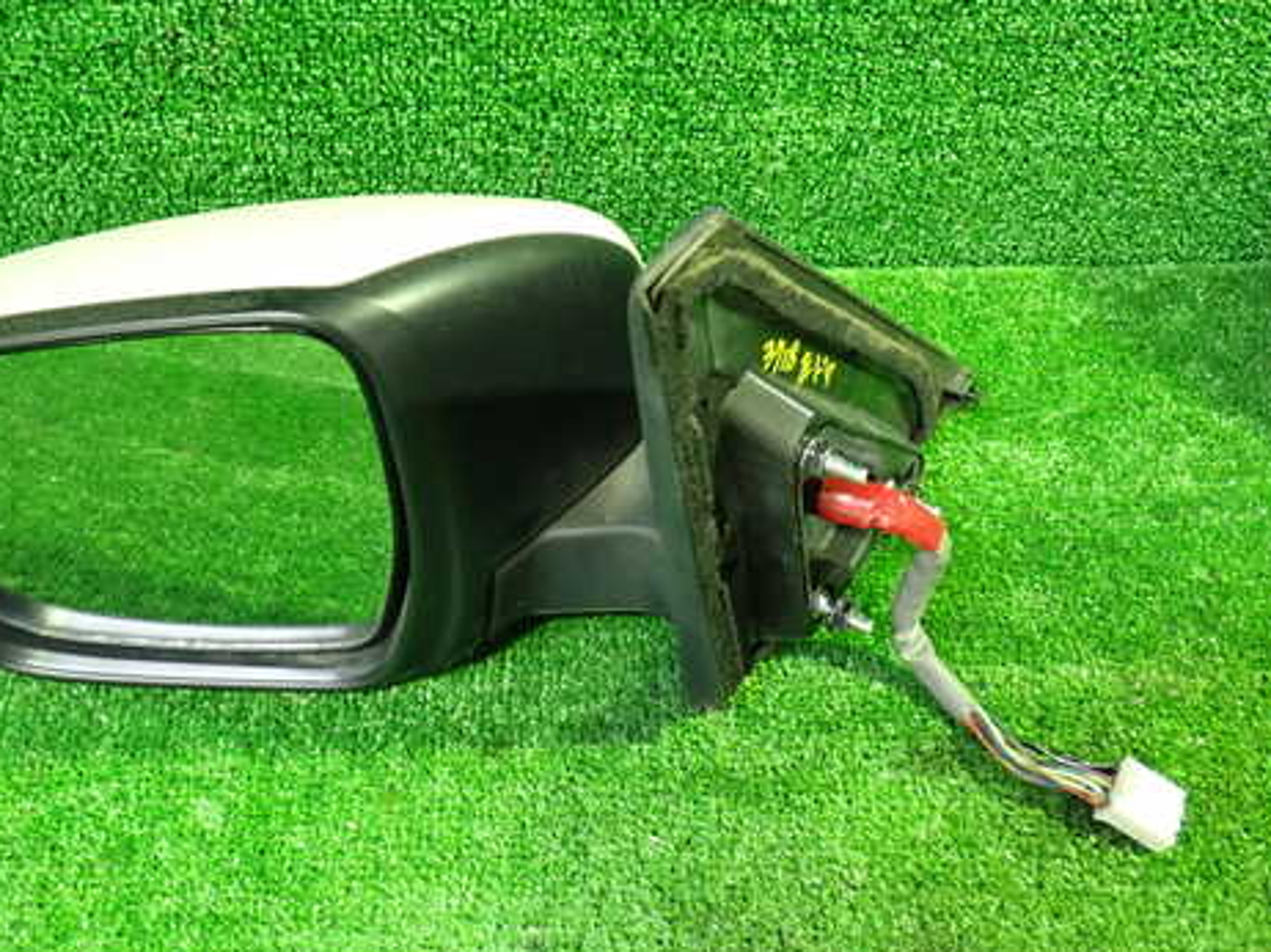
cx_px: 462
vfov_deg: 36.7
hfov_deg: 47.4
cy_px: 421
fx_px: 1431
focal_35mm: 39
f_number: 2.3
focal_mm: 5.4
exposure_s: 1/20
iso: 800
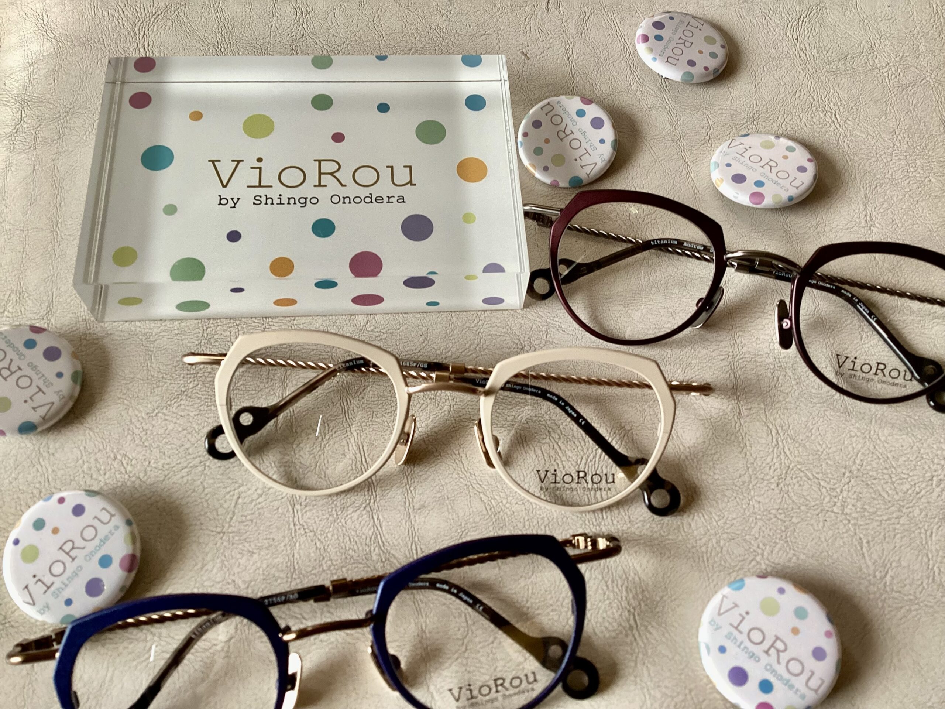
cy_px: 354
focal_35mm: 31
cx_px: 472
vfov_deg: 45.4
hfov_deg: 58.4
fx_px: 846
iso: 160
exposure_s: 1/60
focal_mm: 3.3
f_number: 2.4
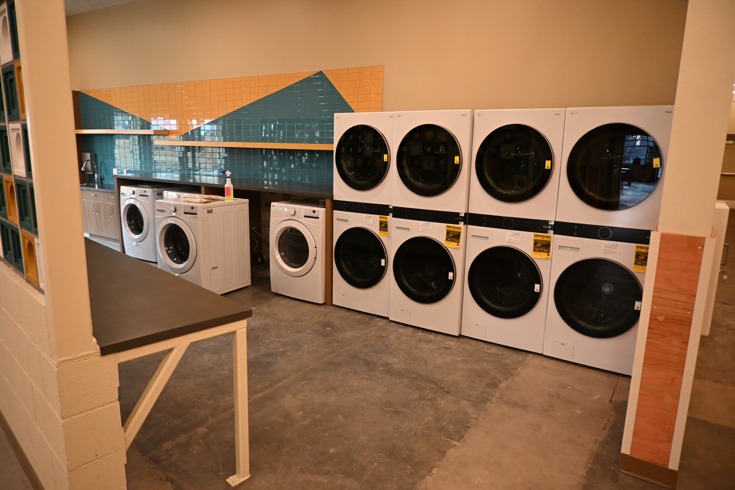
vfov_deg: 53.1
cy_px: 245
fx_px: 490
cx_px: 368
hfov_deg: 73.7
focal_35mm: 24
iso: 2000
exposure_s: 1/125
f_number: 3.5
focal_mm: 16
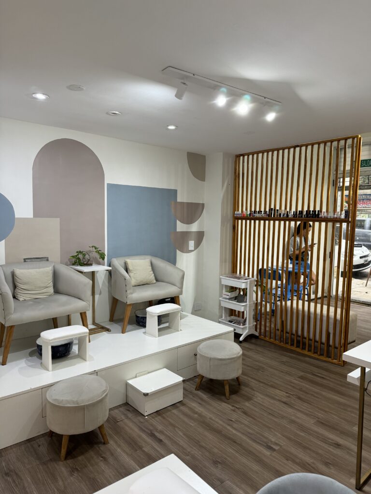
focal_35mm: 24
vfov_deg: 71.6
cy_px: 247
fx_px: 343
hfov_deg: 56.8
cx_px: 186
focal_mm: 6.76
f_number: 1.78
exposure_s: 1/50
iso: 125
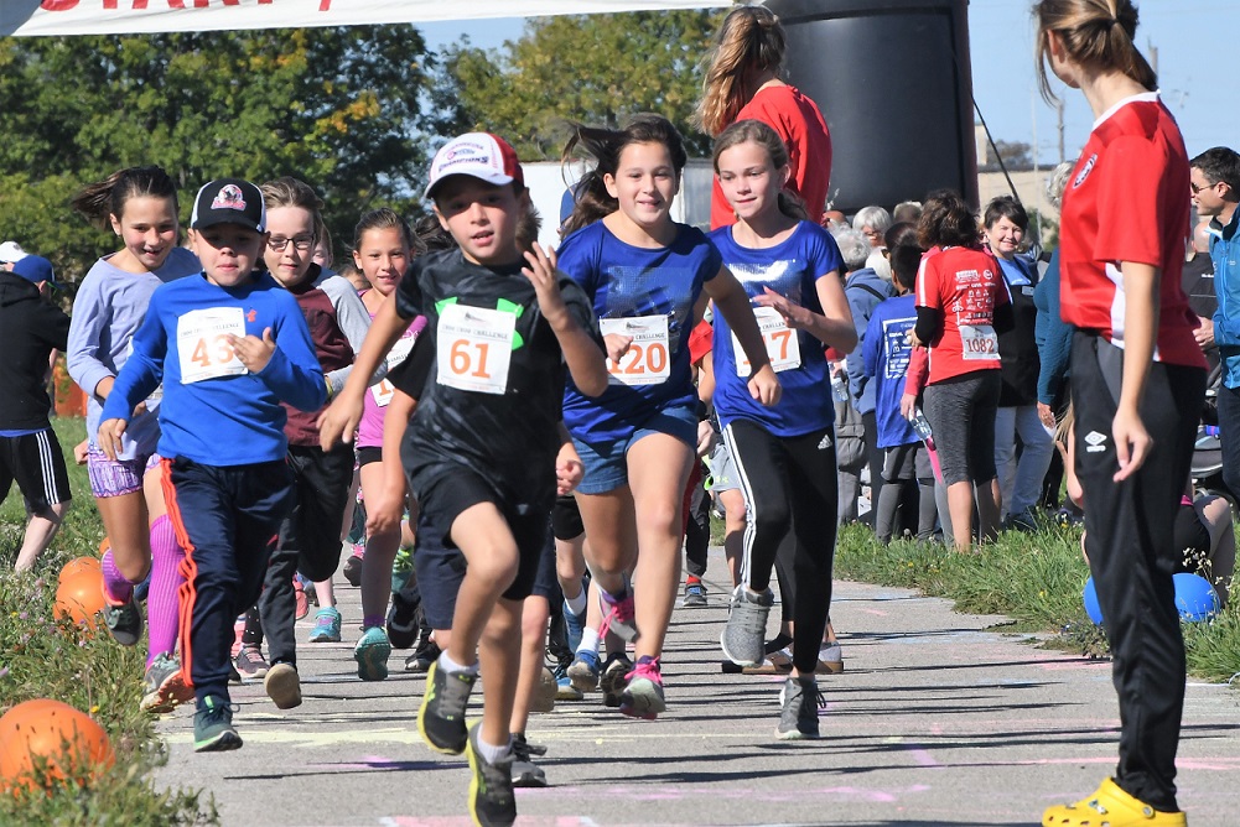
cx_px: 620
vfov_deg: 4.4
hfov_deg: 6.5
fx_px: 10852
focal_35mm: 315
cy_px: 414
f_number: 13
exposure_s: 1/800
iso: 720
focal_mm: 210
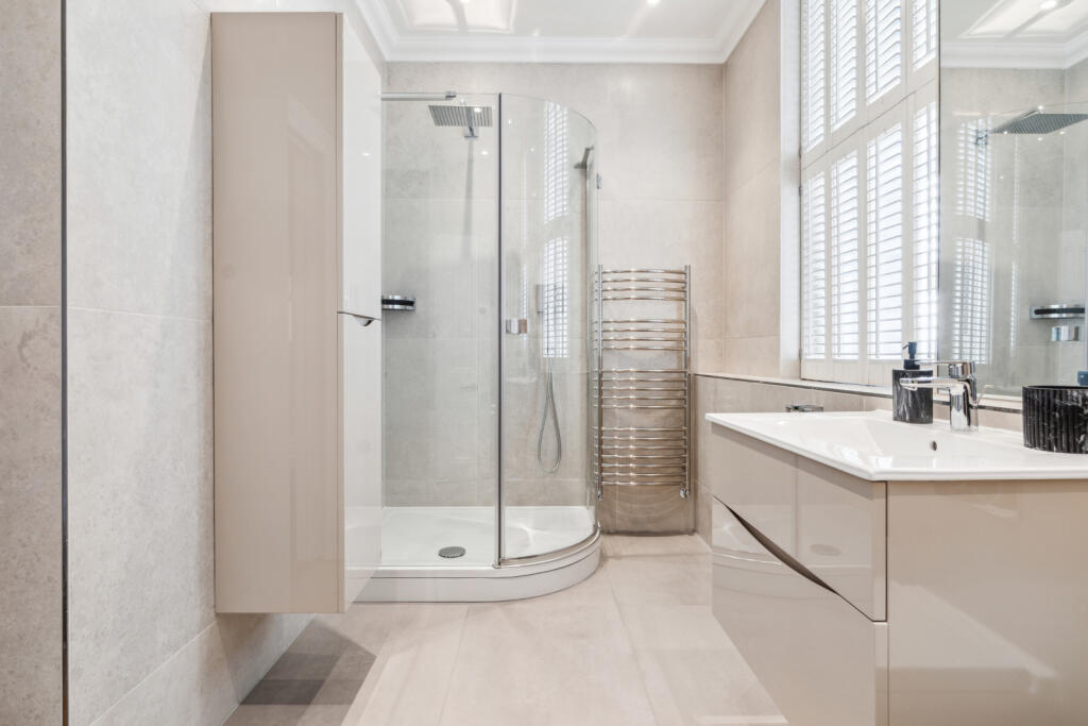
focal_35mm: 17
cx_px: 544
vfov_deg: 70.5
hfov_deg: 93.3
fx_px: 514
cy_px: 363
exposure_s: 1/4
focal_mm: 17
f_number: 11
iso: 400
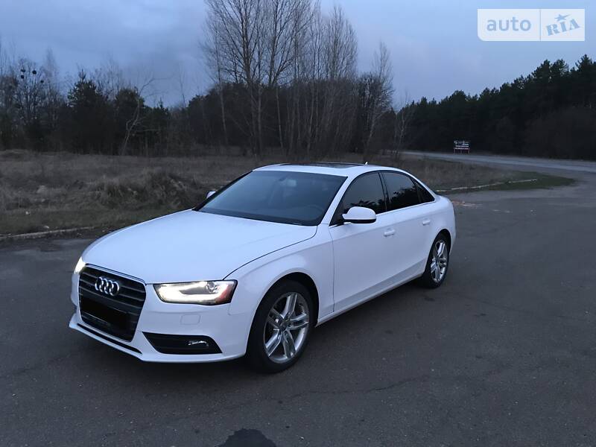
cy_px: 224
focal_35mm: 28
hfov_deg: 63.4
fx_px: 482
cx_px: 298
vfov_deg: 49.7
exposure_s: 1/17
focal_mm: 4
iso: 100
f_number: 1.8
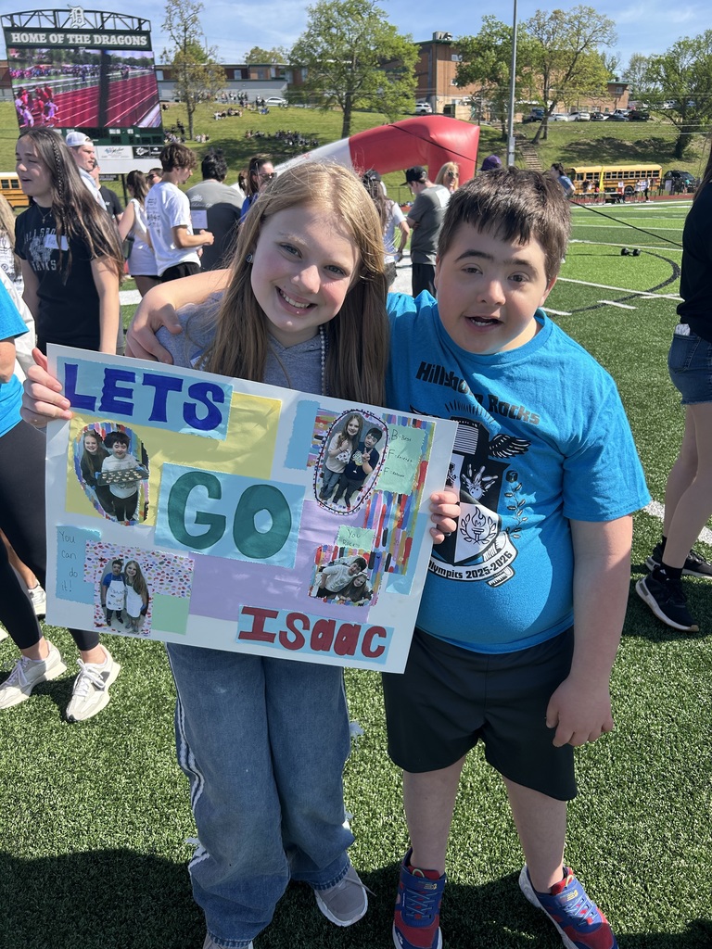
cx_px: 356
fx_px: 713
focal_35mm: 26
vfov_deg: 67.3
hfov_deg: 53.1
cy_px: 474
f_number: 1.5
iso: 50
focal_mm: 5.7
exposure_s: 1/2123
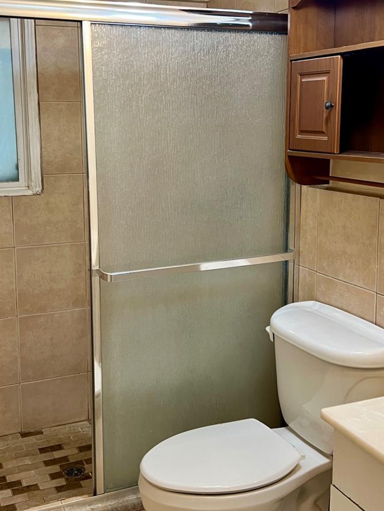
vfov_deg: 42.9
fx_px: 650
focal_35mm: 44
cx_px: 176
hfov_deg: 32.9
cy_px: 223
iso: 100
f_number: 1.5
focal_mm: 5.7
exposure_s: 1/60
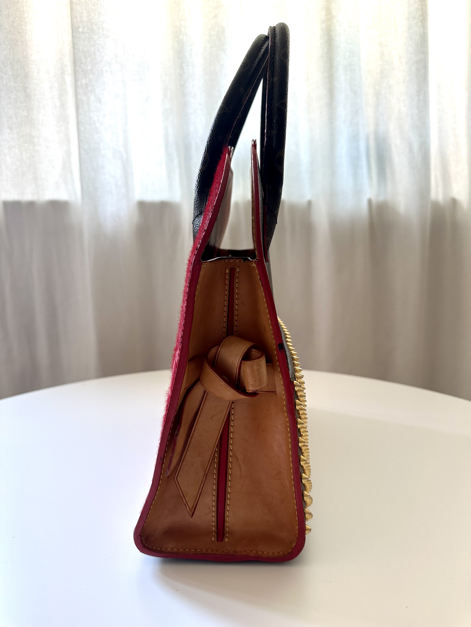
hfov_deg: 56.8
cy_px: 314
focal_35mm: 24
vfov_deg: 71.6
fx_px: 435
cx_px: 236
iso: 100
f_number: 1.78
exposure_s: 1/121
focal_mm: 6.86
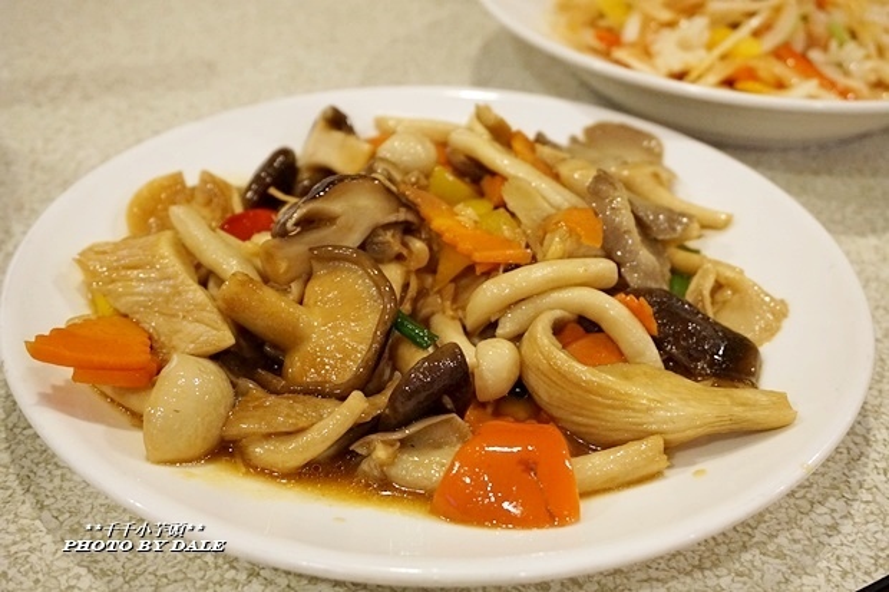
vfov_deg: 28.9
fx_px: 1148
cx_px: 444
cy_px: 296
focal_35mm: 46
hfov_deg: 42.3
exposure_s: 1/60
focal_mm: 31
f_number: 5.6
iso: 2000
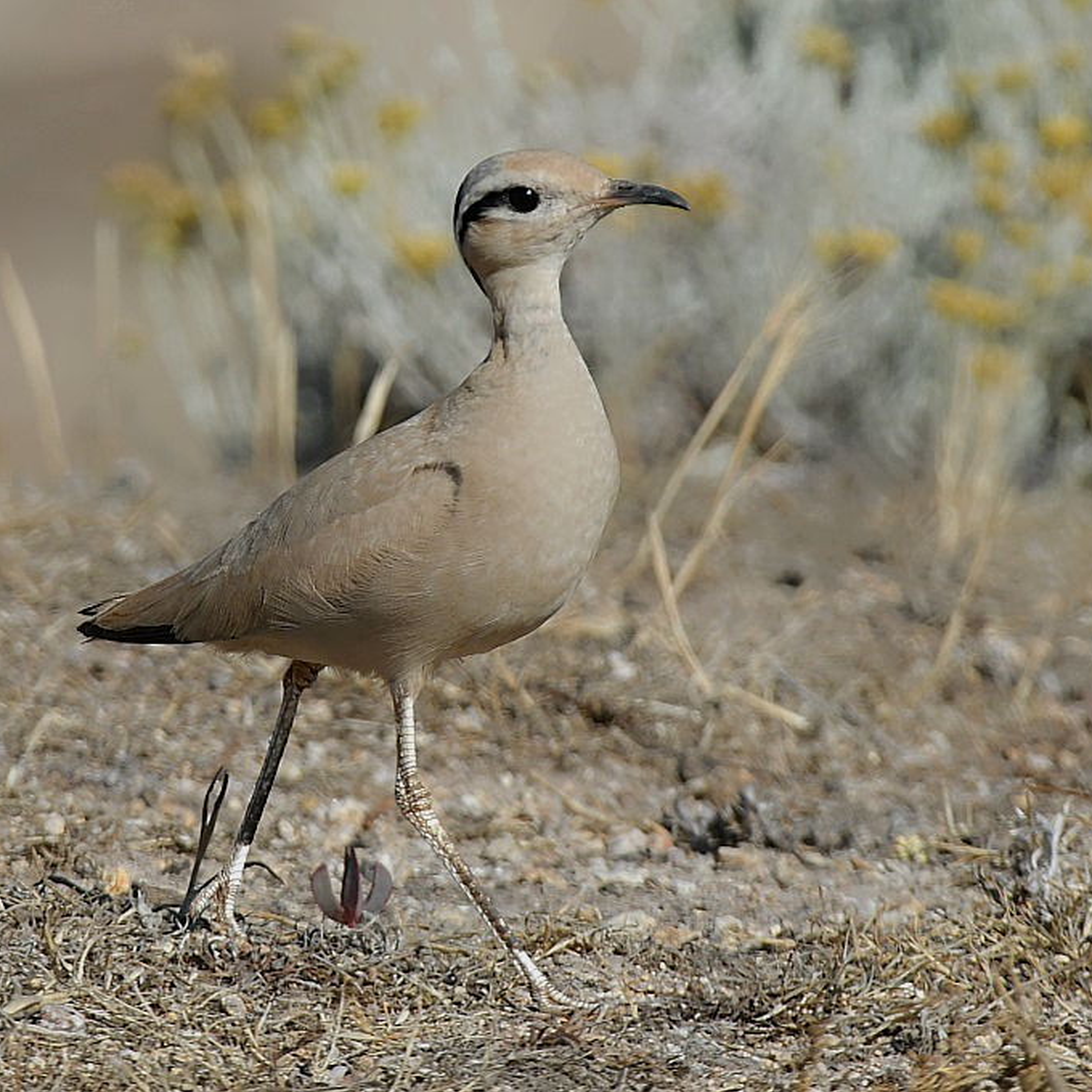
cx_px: 703
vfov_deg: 1.8
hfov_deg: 1.8
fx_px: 34263
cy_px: 546
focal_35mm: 960
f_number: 8
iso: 200
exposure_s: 1/1000
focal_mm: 500
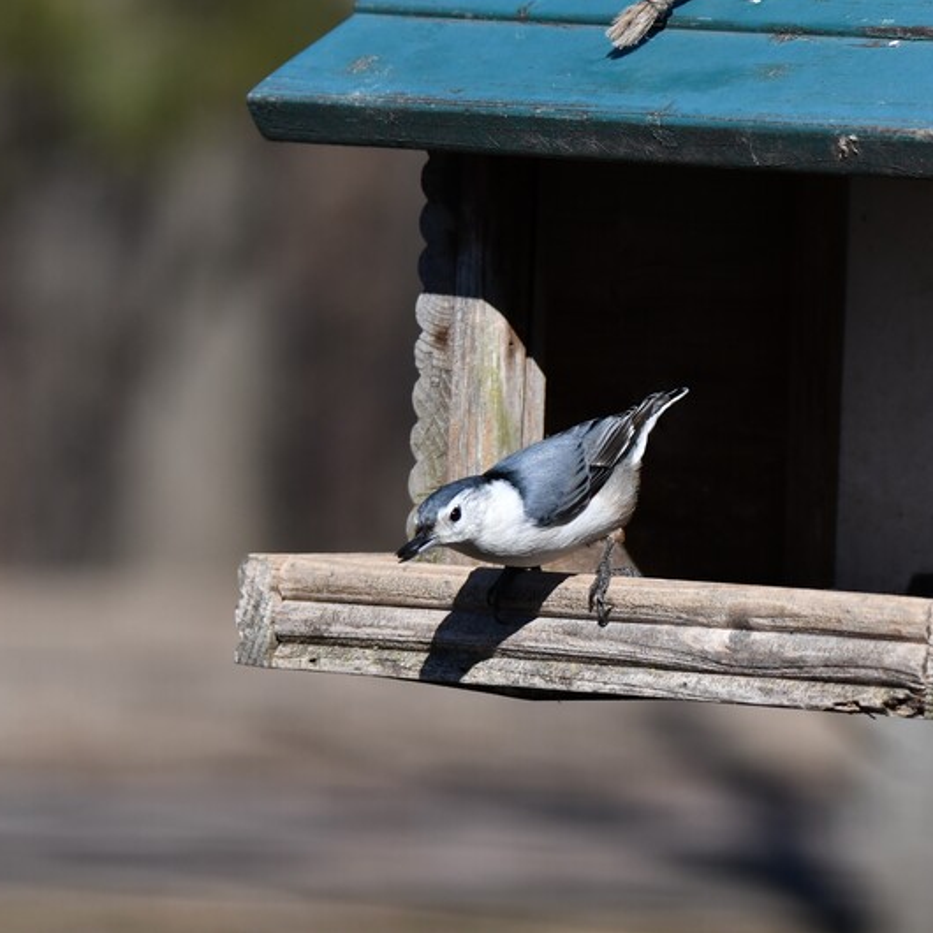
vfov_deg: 5.1
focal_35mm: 346
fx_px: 10551
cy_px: 467
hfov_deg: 5.1
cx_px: 542
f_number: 5.6
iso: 400
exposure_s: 1/2500
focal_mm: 180
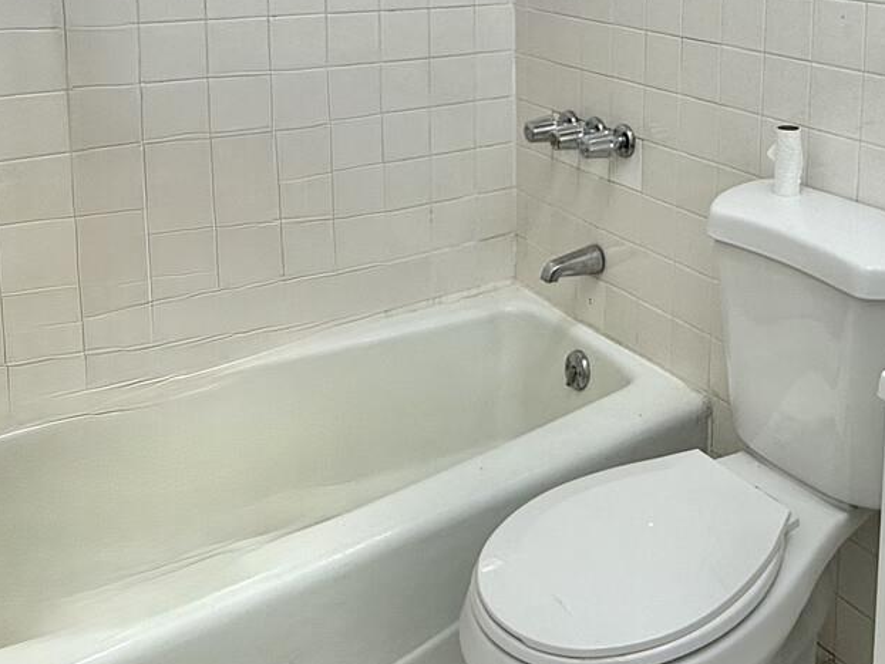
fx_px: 767
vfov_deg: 39.7
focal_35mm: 30
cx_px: 805
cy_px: -37
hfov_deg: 52.3
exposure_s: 1/120
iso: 64
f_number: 2.2
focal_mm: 2.22
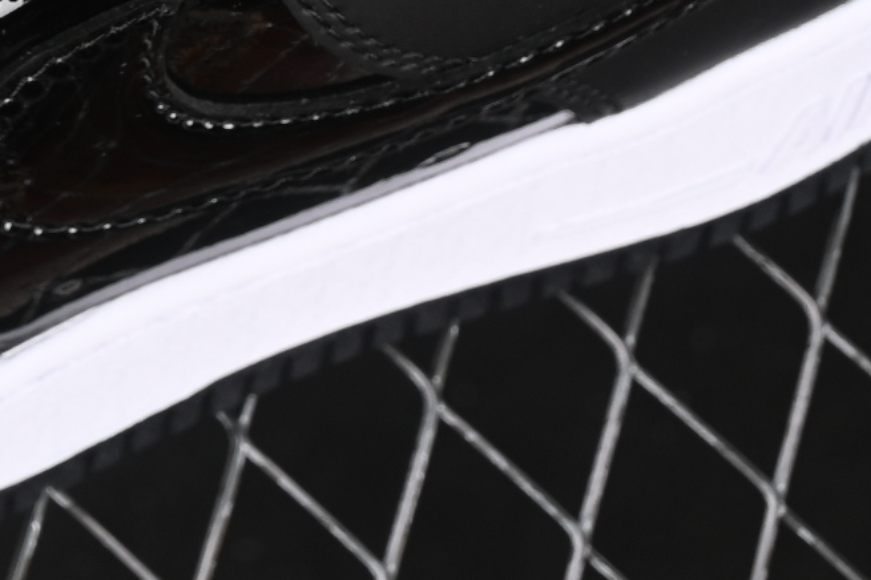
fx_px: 7714
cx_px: -226
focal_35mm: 319
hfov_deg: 6.4
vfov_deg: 4.3
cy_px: -408
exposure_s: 1/50
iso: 160
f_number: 6.3
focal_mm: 50
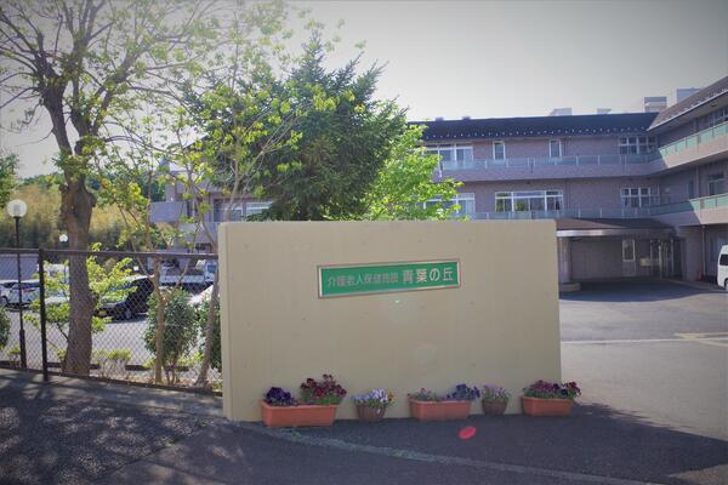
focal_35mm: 31
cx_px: 364
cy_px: 242
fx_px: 627
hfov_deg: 60.3
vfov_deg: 42.3
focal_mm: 21.25
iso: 200
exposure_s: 1/250
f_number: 8
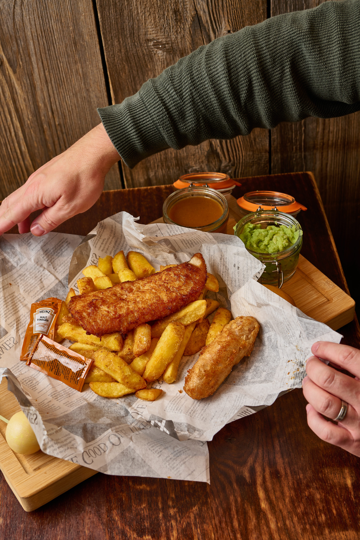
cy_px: 270
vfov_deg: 35.6
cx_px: 180
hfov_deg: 24.2
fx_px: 840
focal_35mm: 56
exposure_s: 1/80
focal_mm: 56
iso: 160
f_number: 8
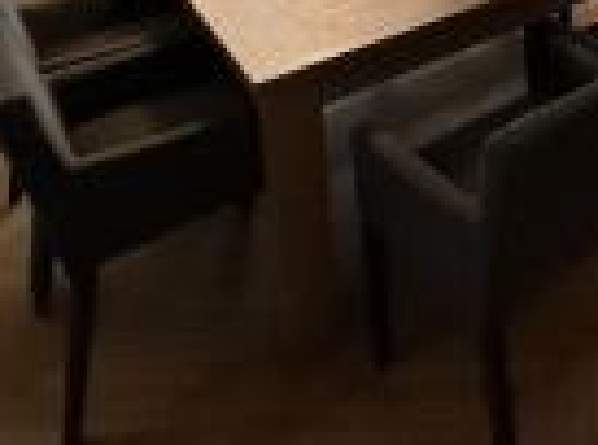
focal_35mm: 41
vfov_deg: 26.4
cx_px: 663
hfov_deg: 37.9
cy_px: -205
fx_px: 706
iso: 320
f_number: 2.2
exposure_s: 1/100
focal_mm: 2.22
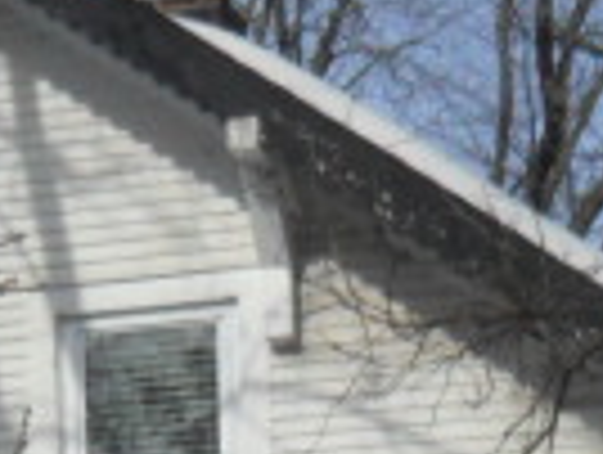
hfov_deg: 9.5
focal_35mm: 206
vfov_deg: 7.0
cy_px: 908
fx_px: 3595
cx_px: -58
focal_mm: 4.9
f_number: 8.9
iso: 100
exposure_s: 1/250
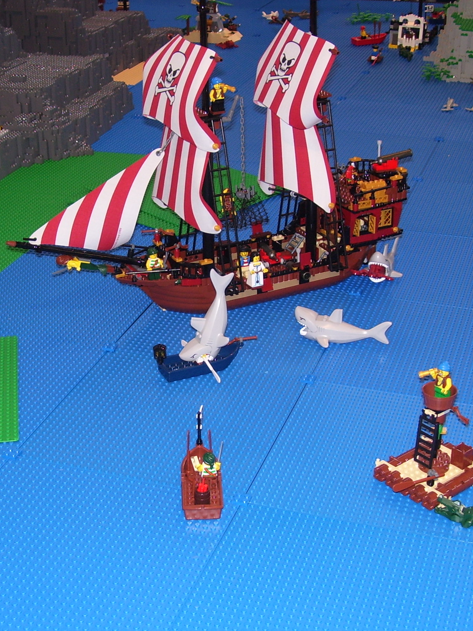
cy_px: 311
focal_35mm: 61
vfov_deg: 31.7
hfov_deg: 23.9
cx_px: 161
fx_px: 1111
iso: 80
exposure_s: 1/60
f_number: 3
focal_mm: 7.6
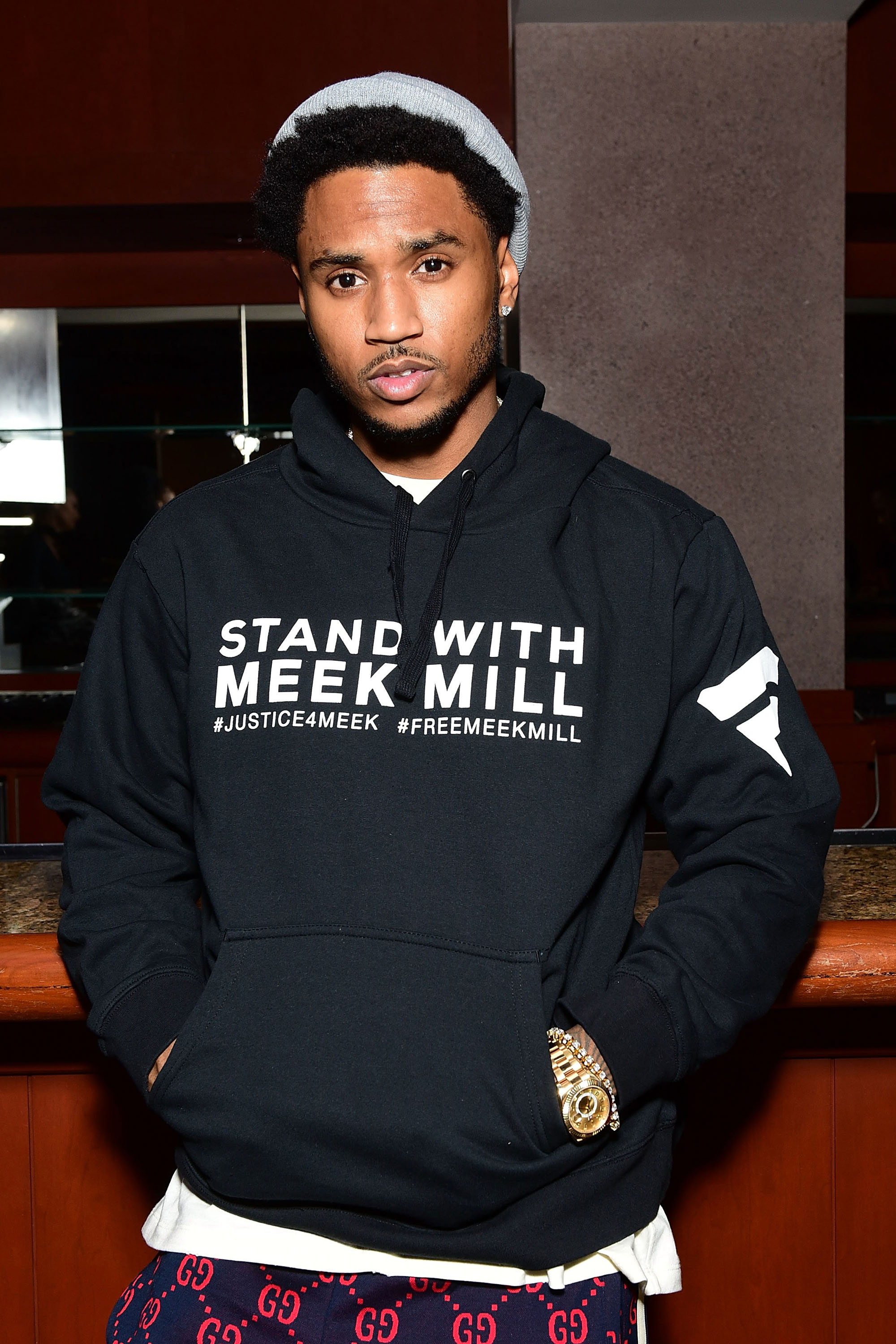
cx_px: 448
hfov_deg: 35.1
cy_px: 672
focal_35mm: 38
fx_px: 1419
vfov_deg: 50.7
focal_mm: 38
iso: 640
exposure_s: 1/80
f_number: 6.3
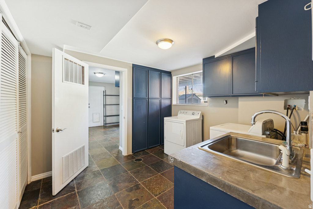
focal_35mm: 14
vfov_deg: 81.3
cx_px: 156
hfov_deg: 104.2
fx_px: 122
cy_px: 104
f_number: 8
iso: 640
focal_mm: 14
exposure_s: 1/13
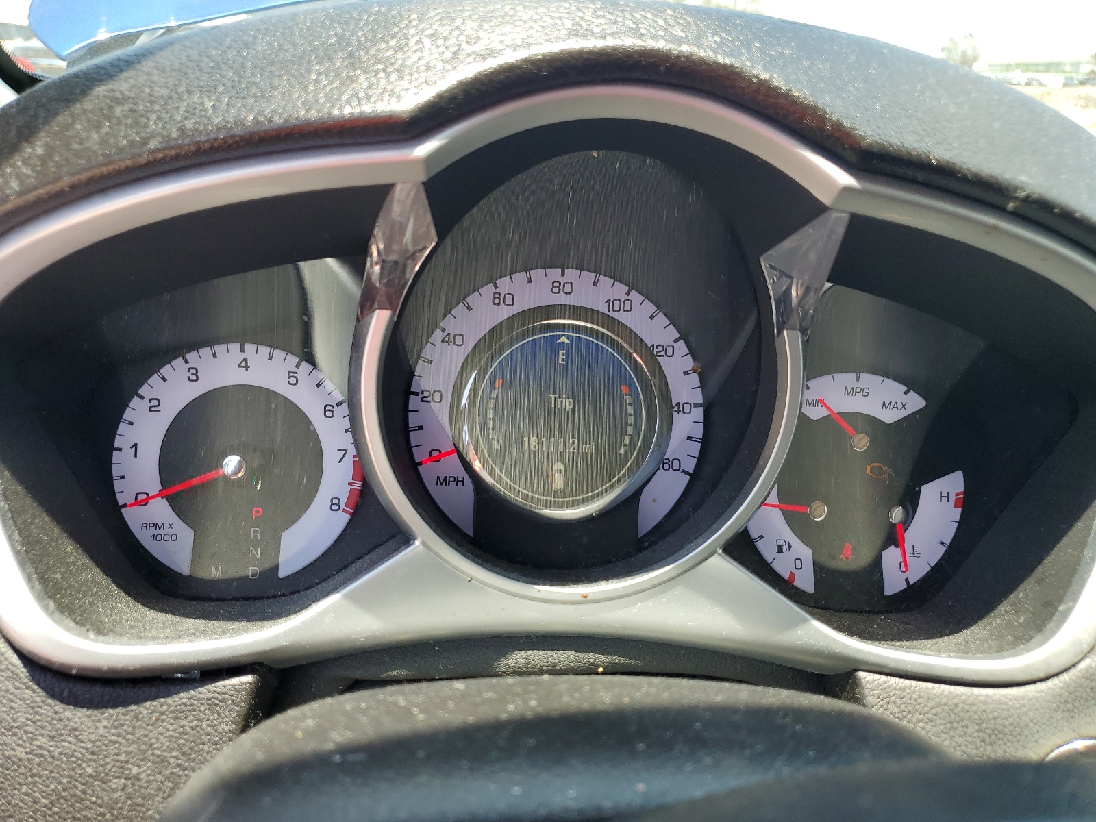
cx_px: 548
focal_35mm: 26
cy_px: 411
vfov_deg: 53.1
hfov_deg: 67.3
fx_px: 823
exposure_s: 1/400
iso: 50
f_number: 1.5
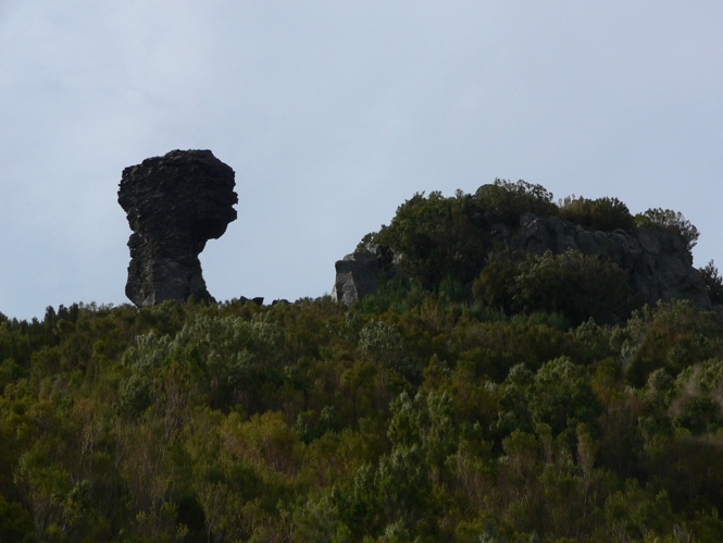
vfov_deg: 11.5
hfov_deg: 15.3
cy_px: 272
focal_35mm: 129
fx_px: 2695
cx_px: 362
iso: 80
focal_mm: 16.9
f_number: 4.6
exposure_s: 1/640
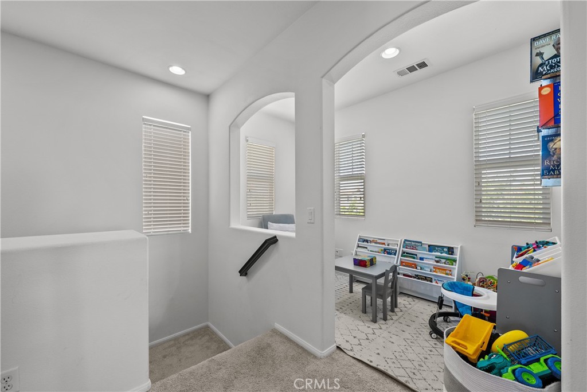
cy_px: 196
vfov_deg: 85.4
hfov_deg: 108.3
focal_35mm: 13
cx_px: 294
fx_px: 212
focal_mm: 13
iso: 320
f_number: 9
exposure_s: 1/6
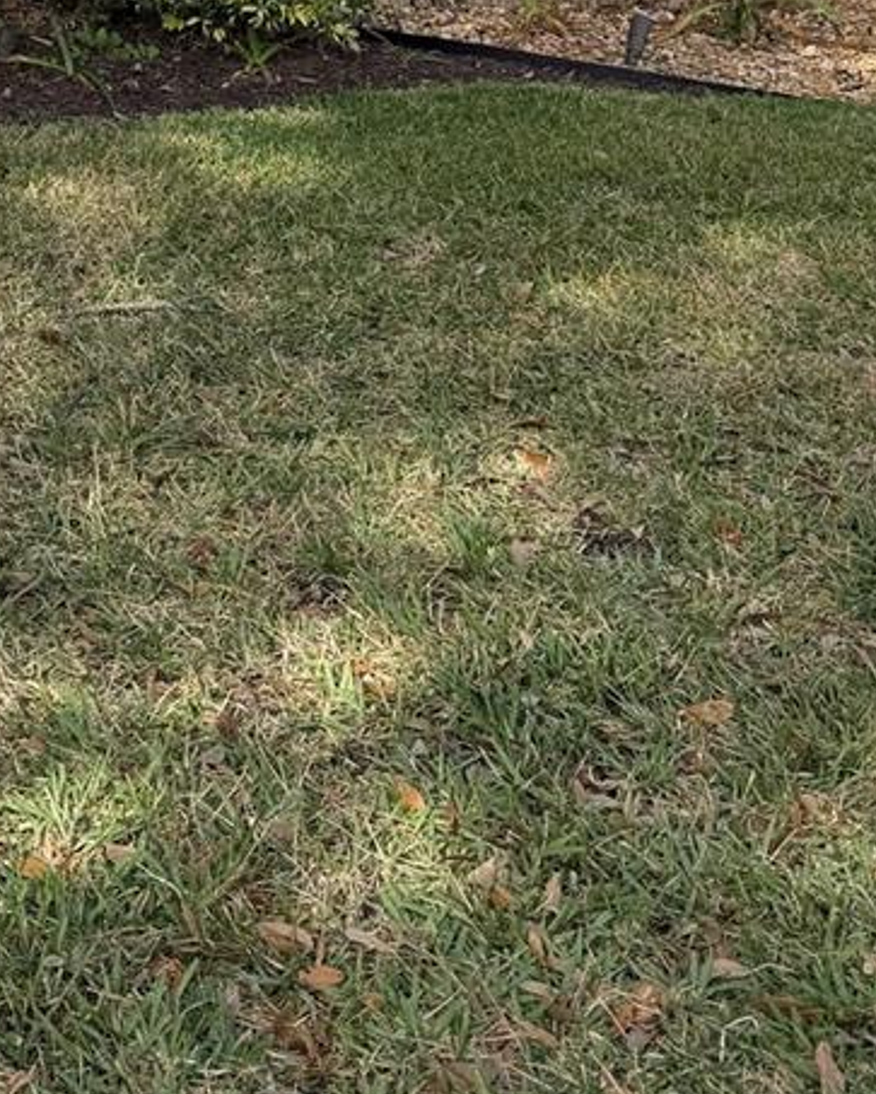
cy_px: -299
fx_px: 2007
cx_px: 12
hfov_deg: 23.6
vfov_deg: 26.3
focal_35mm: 62
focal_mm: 6.76
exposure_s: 1/2611
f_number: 1.78
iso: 80
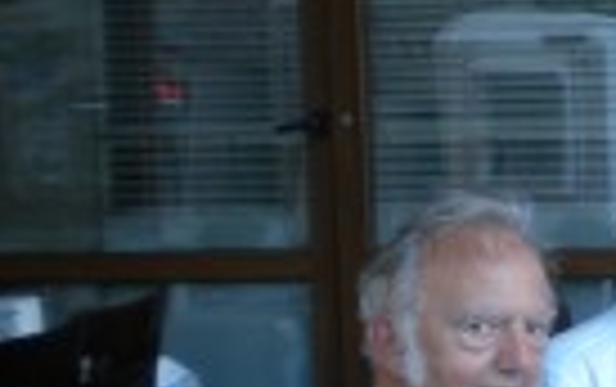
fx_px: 1815
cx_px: 895
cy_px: 270
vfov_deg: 12.1
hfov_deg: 17.5
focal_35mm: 108
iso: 92
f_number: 3.1
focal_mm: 6.3
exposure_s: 1/57.4
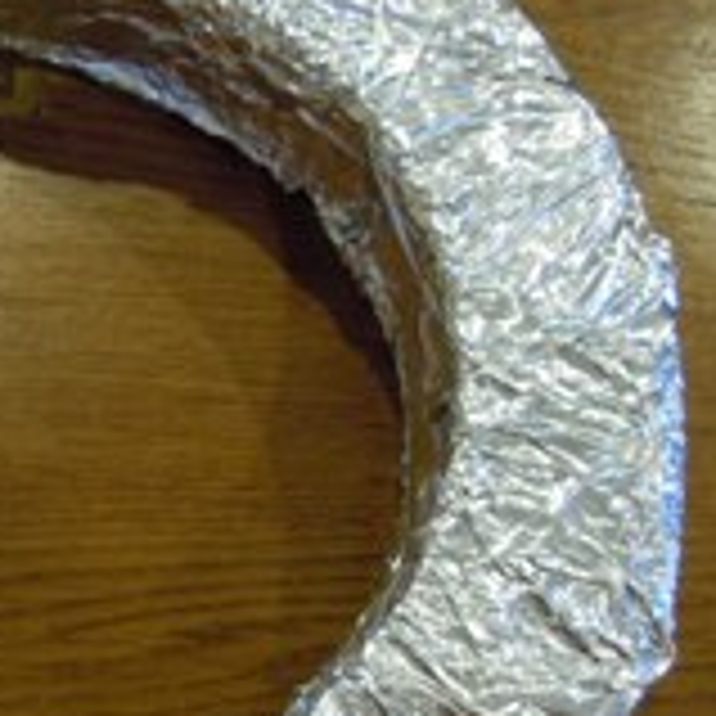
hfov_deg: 23.0
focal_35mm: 72
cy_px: 432
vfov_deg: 23.9
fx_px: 1685
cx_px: 5
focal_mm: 5.4
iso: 400
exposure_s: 1/13
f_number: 3.5
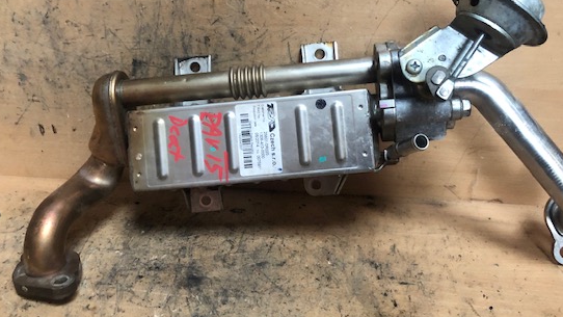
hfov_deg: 55.2
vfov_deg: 32.8
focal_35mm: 36
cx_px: 299
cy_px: 130
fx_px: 537
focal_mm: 4
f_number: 1.8
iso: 100
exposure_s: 1/5
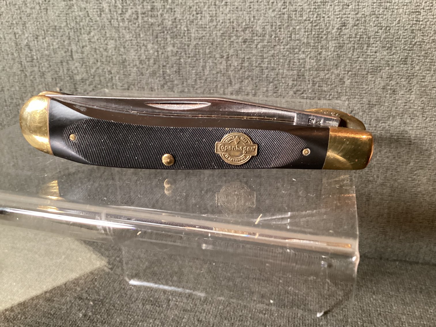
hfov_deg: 58.3
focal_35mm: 31
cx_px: 218
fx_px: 390
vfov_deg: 45.4
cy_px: 164
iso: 400
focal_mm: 3.3
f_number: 2.4
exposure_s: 1/25
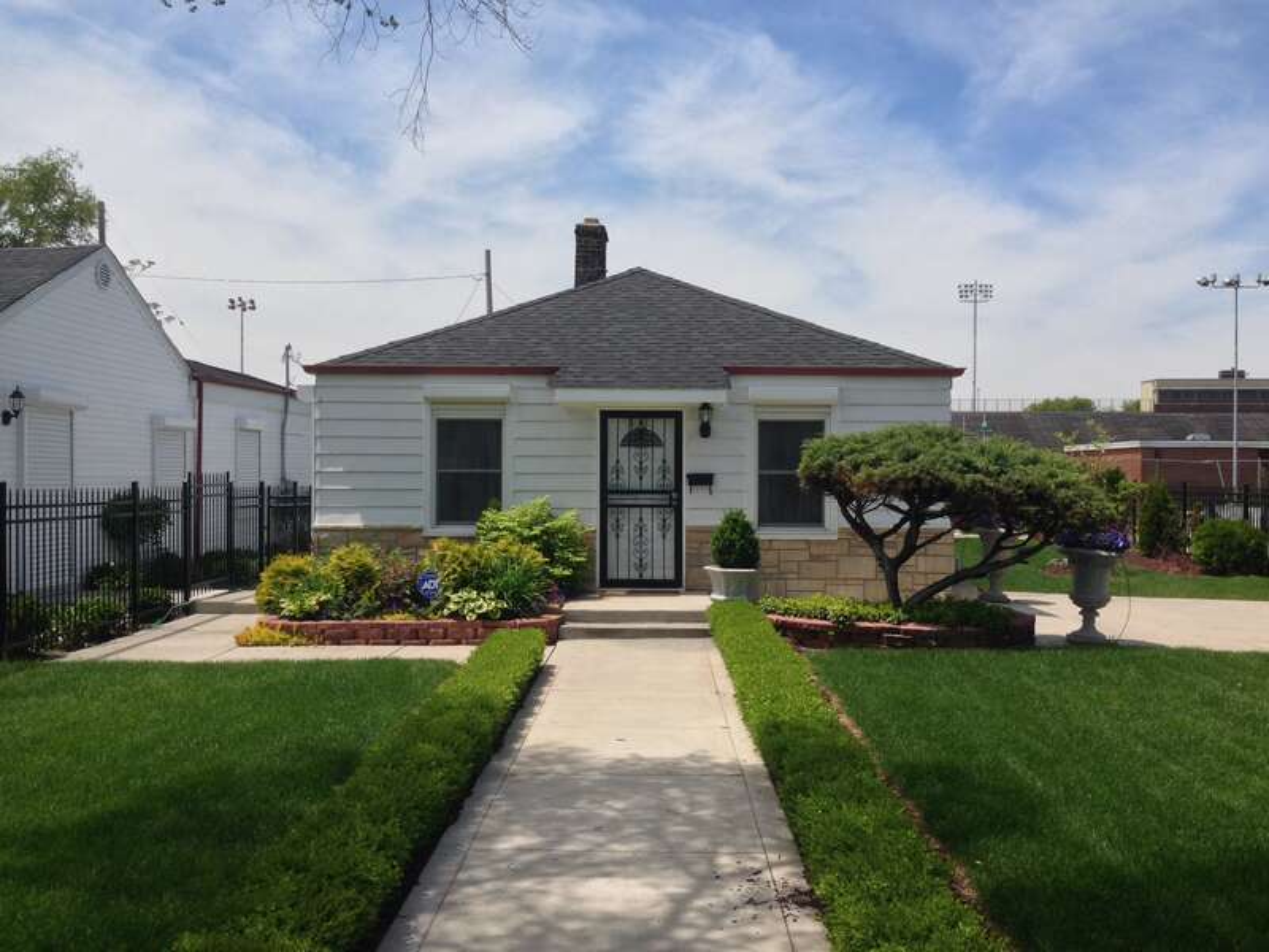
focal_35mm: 33
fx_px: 1210
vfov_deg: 42.9
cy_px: 476
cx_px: 634
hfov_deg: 55.4
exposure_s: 1/1642
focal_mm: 4.12
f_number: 2.4
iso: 50
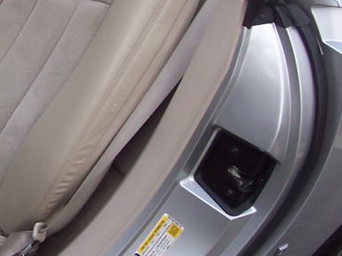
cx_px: -28
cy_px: 39
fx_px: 790
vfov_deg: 18.2
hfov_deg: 23.1
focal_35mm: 80
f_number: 2.7
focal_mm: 5.6
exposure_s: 1/125
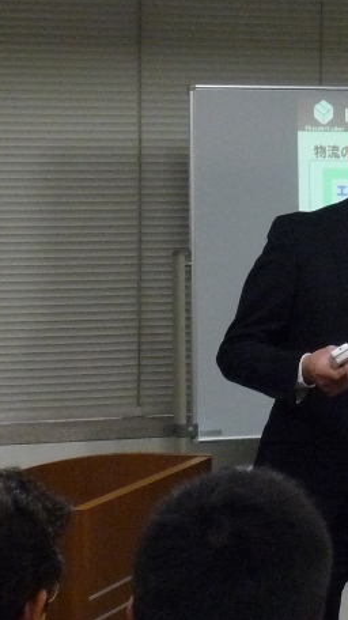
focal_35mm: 176
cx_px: 424
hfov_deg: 6.8
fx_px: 2891
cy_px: 298
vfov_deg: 12.2
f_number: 4.9
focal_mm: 11.3
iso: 400
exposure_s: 1/50
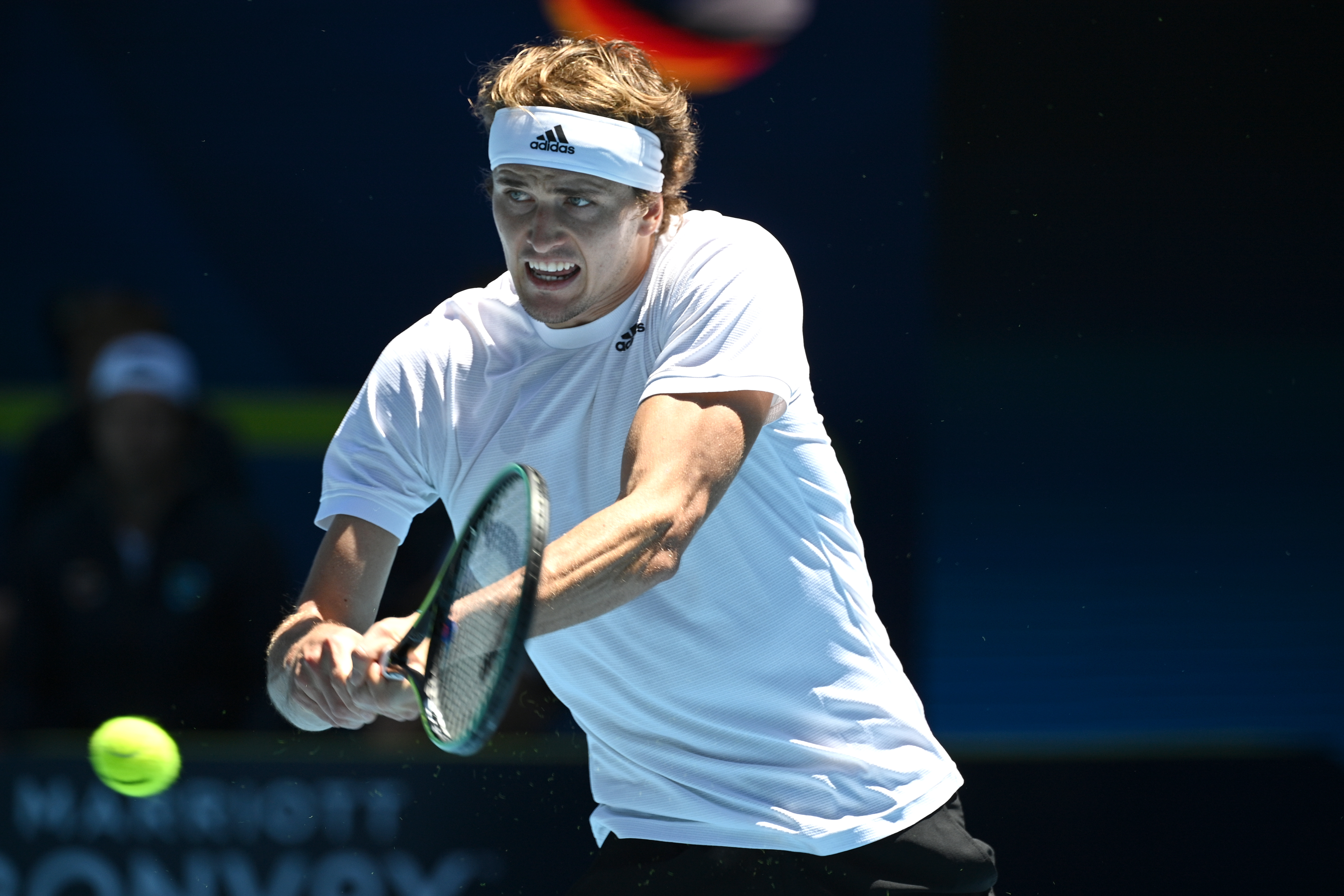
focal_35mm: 400
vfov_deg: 3.4
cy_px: 448
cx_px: 672
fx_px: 14932
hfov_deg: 5.2
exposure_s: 1/2500
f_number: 5.6
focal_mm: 400
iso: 640
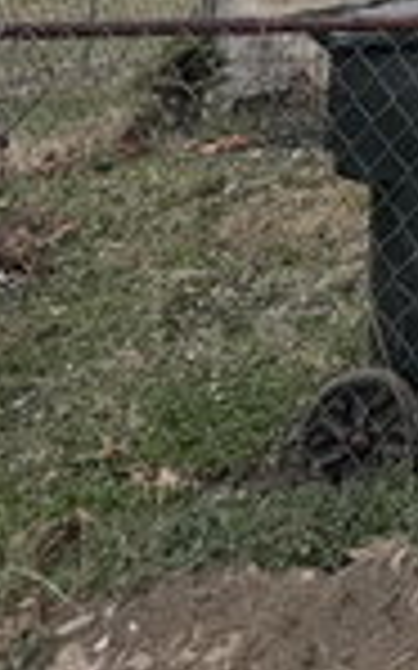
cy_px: -488
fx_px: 1241
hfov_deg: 14.1
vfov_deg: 21.6
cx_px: 966
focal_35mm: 68
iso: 40
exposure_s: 1/202
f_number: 2.2
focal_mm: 2.22
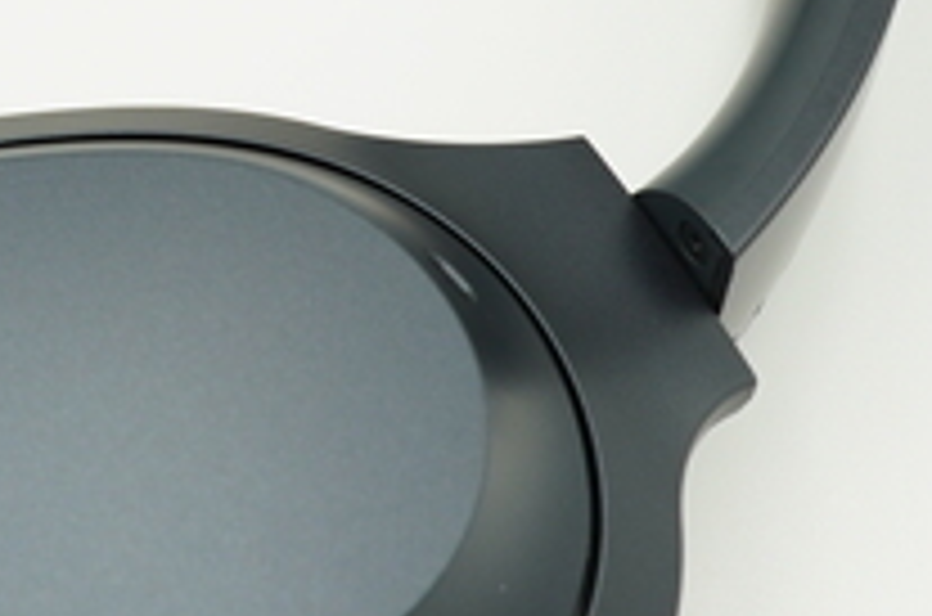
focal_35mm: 122
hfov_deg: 16.2
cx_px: -180
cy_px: 94
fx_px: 3150
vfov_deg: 11.1
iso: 250
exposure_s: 1/40
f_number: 8
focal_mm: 21
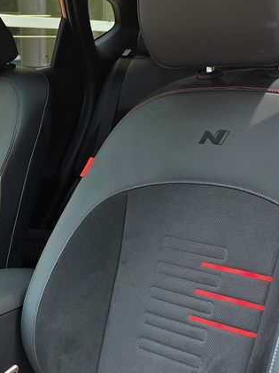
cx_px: 51
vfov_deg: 33.8
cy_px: 274
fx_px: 603
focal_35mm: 56
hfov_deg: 25.6
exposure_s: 1/180
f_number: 1.7
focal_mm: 6.3
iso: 40
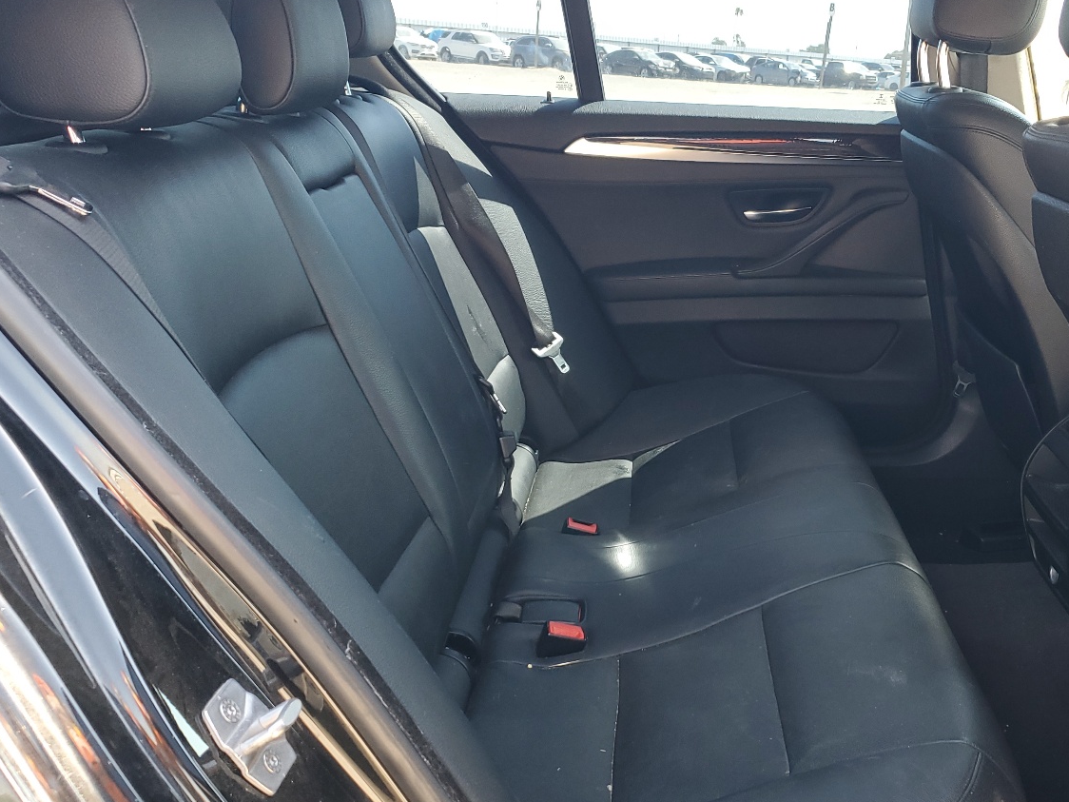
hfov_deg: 49.2
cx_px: 725
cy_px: 451
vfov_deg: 38.6
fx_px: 1143
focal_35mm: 37
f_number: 1.5
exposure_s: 1/120
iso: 61
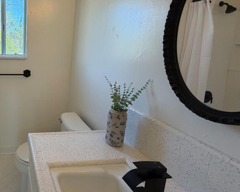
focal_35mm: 24
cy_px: 76
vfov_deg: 58.3
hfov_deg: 61.7
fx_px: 170
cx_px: 34
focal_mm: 2.22
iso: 160
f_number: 2.2
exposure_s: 1/121
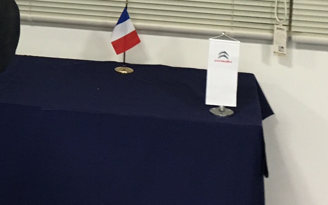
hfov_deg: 19.6
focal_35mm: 102
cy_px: -91
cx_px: -20
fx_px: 912
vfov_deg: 12.3
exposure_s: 1/30
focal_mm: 4.15
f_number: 2.2
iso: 100
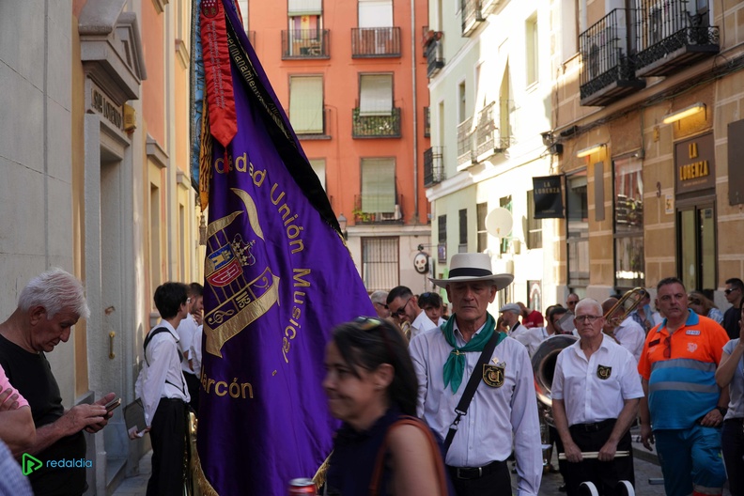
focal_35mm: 48
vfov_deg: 28.1
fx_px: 992
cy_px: 248
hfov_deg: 41.1
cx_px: 372
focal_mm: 32
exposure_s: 1/80
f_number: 5
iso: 100
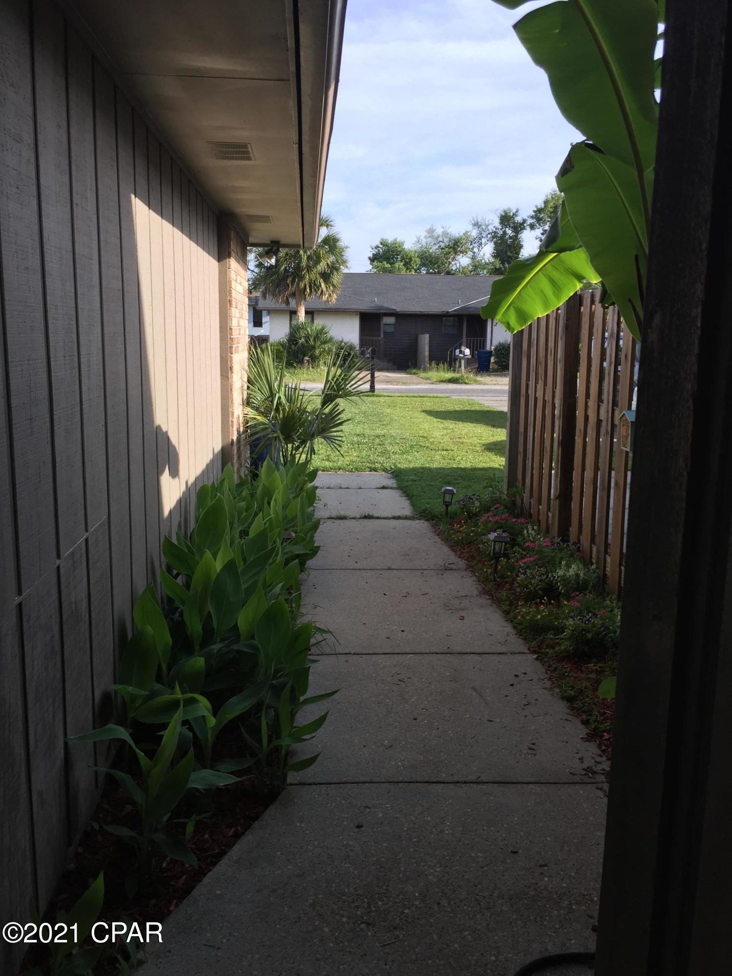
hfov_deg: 48.2
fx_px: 818
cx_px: 366
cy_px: 488
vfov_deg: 61.7
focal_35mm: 29
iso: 32
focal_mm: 4.15
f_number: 2.2
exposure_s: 1/732
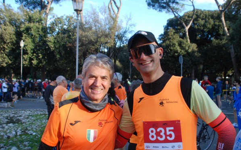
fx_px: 223
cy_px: 76
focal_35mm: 34
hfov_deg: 56.7
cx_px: 121
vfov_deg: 37.3
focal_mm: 22
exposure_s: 1/1000
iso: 1000
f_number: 4.5
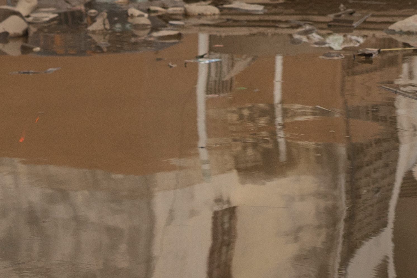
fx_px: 1911
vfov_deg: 7.9
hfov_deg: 12.1
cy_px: -279
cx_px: 533
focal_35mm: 165
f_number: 4.5
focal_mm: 35
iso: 100
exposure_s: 1/2500
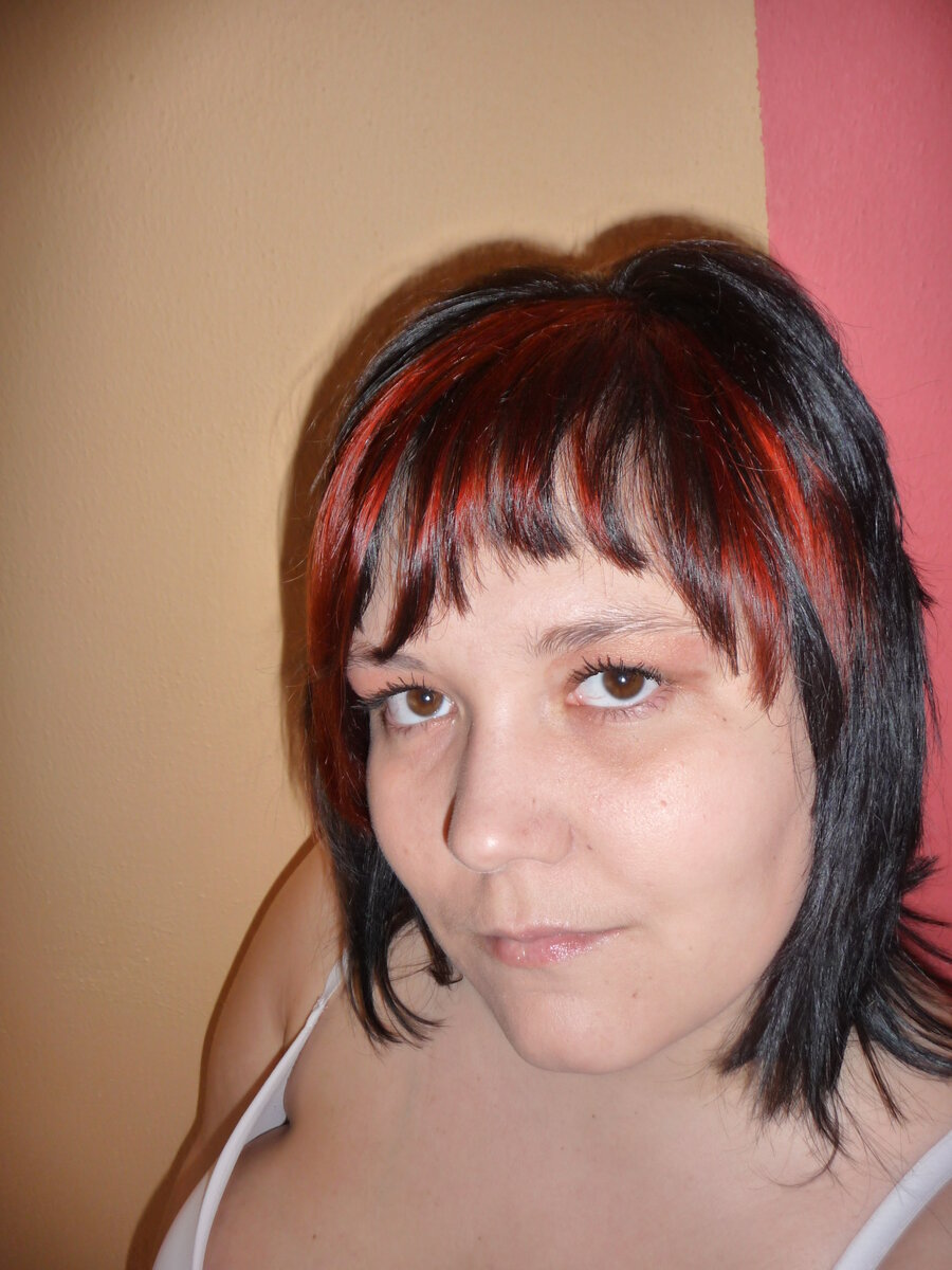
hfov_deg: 49.7
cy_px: 635
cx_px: 476
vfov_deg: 63.4
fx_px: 1027
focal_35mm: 28
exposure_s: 1/30
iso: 160
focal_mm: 4.7
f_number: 3.3
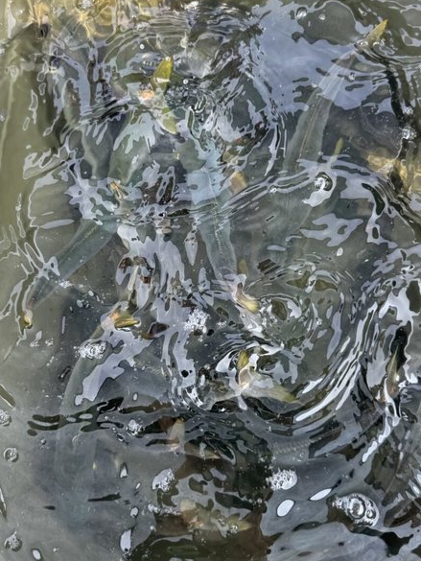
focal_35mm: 35
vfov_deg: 52.5
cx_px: 216
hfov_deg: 40.7
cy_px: 249
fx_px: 567
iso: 80
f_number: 1.78
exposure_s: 1/407
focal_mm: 6.76
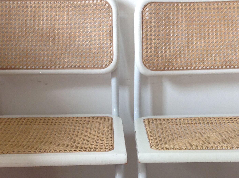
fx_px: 448
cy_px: 139
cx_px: 130
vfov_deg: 22.3
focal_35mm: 65
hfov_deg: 29.9
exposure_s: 1/15
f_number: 2.4
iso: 100
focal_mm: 4.28
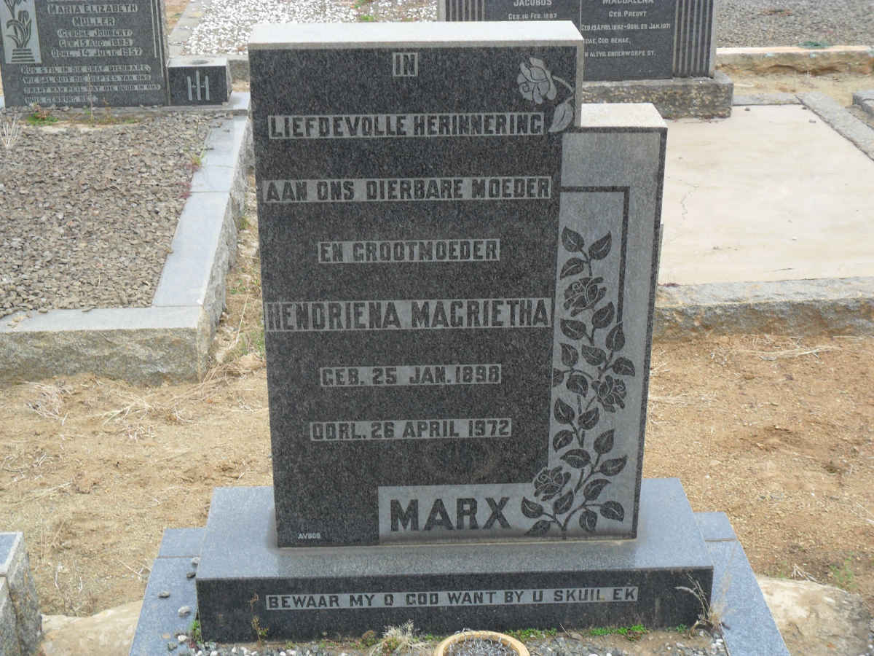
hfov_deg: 36.8
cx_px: 437
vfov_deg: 28.0
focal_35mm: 52
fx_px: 1313
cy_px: 328
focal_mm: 9.3
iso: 100
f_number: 5
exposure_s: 1/125
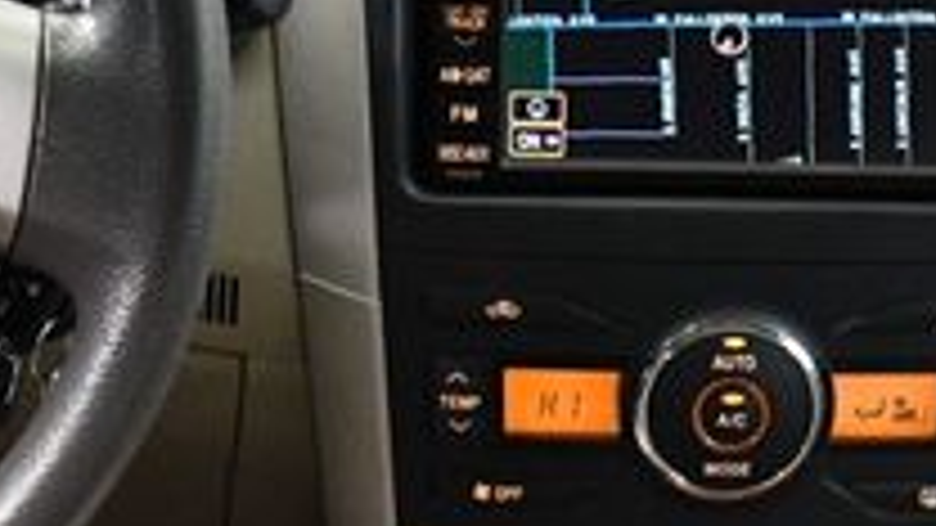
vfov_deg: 10.4
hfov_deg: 18.2
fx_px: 2879
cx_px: 94
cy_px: 148
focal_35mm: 116
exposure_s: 1/80
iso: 3200
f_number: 3.5
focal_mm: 18
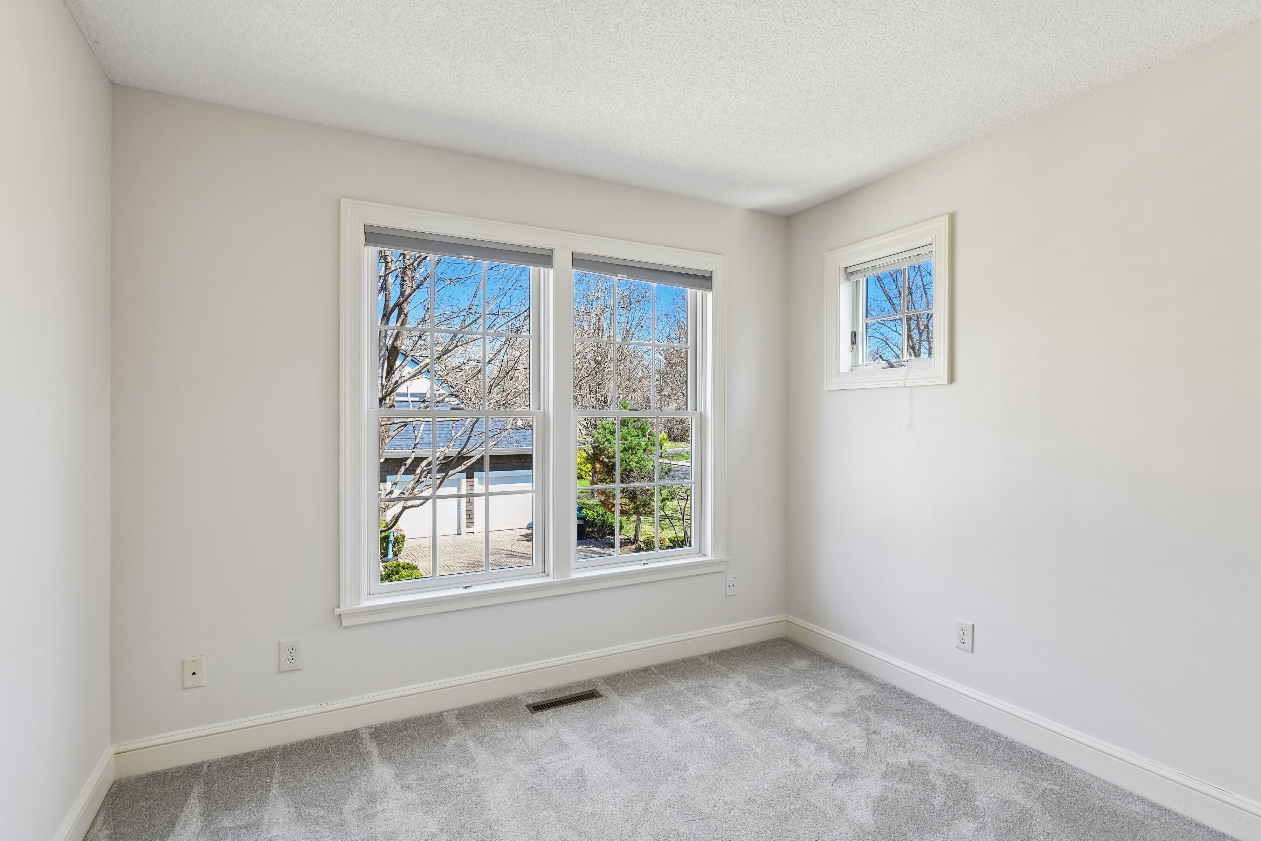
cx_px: 630
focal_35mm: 18
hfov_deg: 90.0
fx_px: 630
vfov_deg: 67.4
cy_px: 420
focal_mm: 18
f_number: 8
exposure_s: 1/40
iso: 640
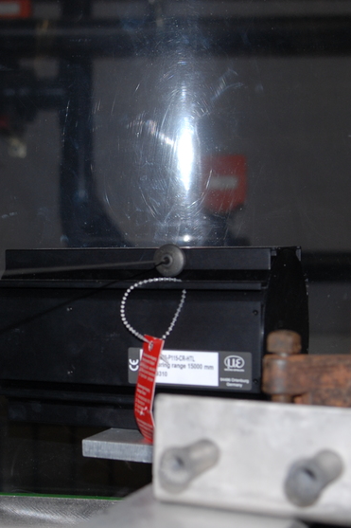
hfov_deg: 18.6
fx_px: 1054
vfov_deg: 28.0
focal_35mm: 72
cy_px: 297
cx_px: 29
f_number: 3.5
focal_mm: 23
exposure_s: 1/60
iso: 200
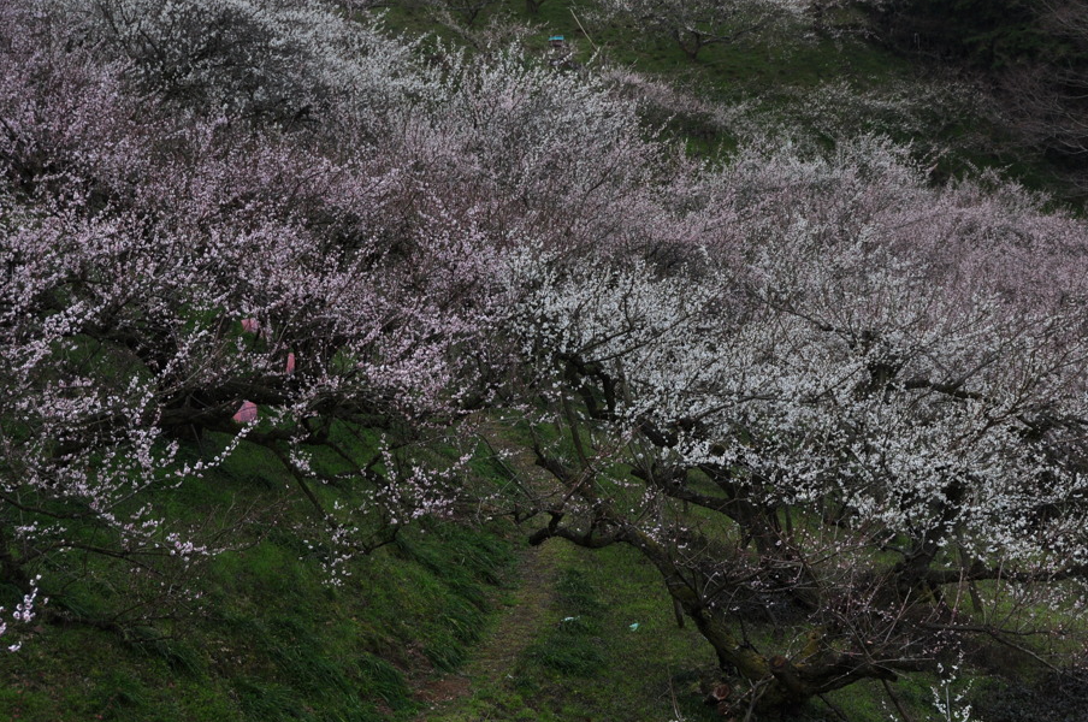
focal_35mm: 119
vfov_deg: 11.5
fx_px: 3591
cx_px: 607
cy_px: 392
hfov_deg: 17.2
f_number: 8
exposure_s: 1/40
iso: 200
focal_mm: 70
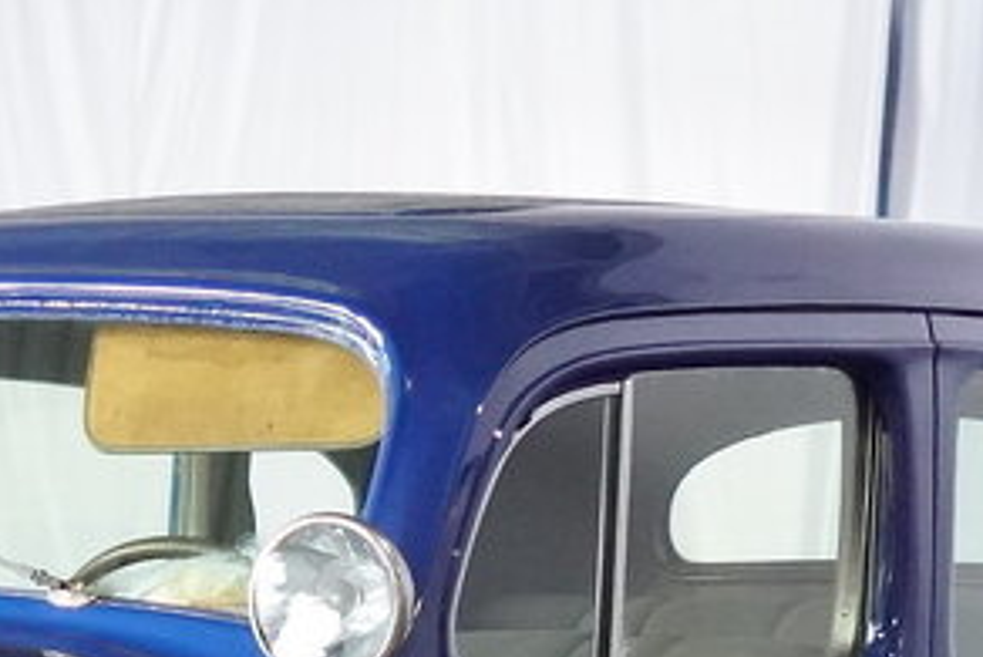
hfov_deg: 13.4
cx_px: -279
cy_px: 1341
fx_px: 4043
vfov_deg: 8.7
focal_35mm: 148
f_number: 4
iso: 12800
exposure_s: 1/200
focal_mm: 24
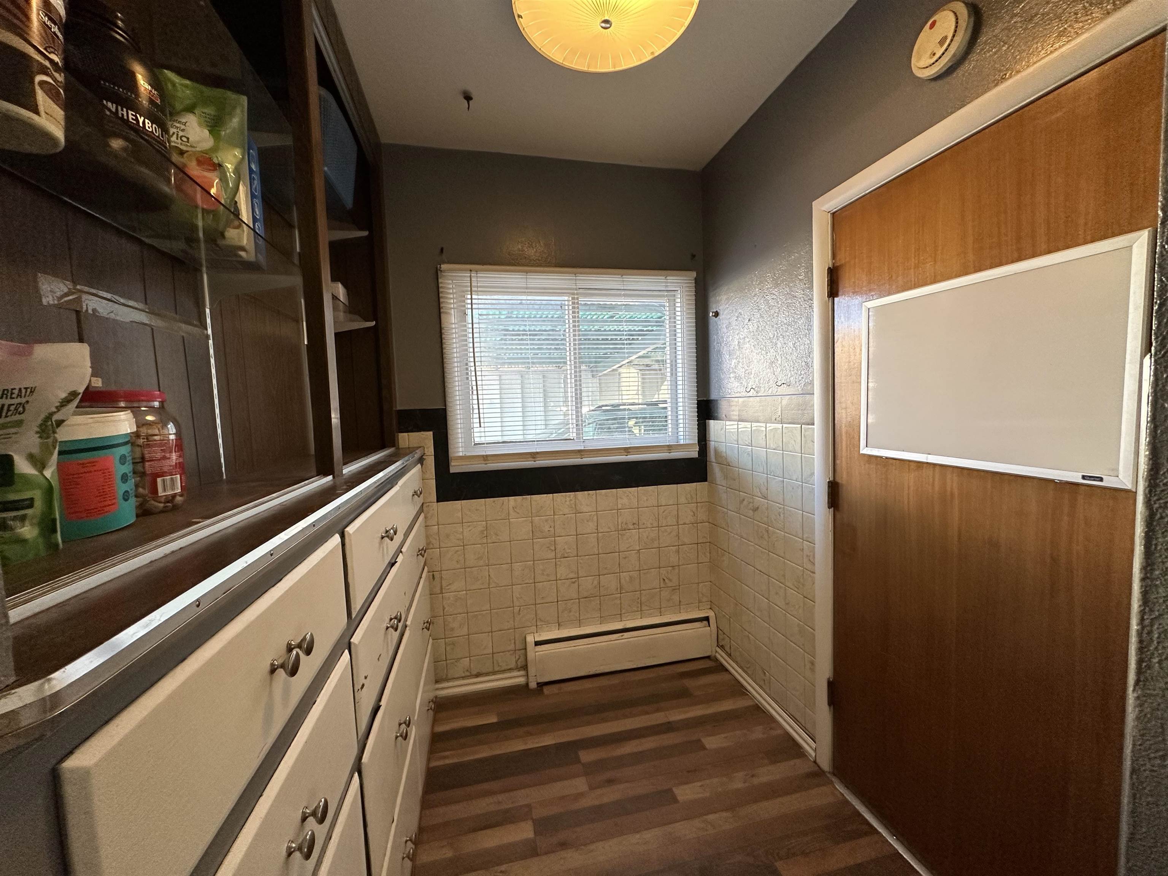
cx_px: 584
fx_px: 472
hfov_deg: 102.1
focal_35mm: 14
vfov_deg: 85.7
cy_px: 438
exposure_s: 1/120
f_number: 2.2
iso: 250
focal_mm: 2.22
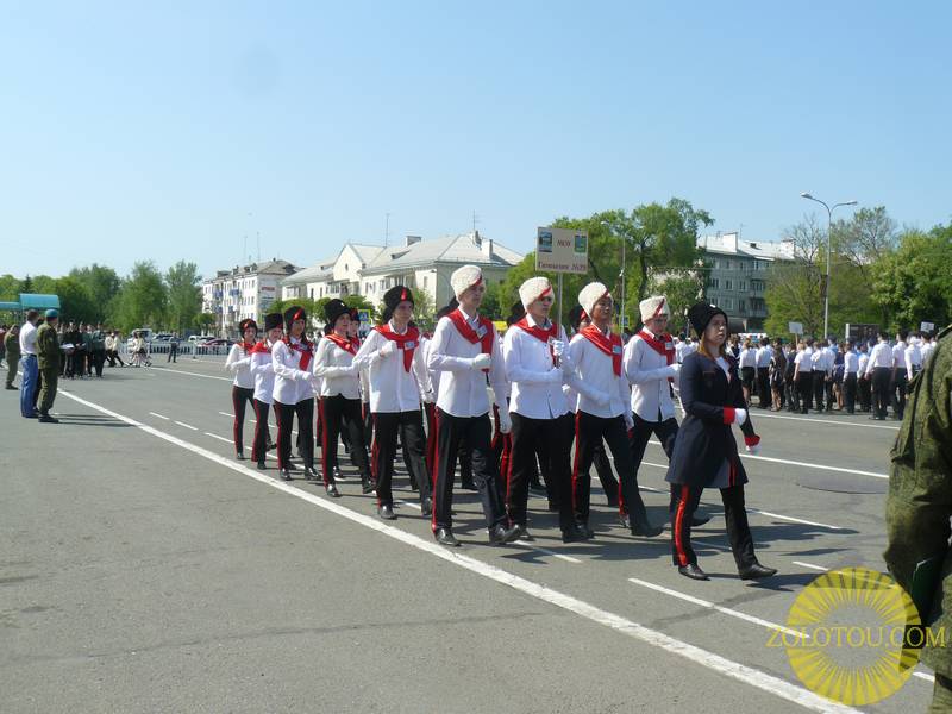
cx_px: 476
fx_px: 990
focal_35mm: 36
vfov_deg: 39.7
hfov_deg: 51.4
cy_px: 357
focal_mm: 6
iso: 100
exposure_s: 1/400
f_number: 5.6
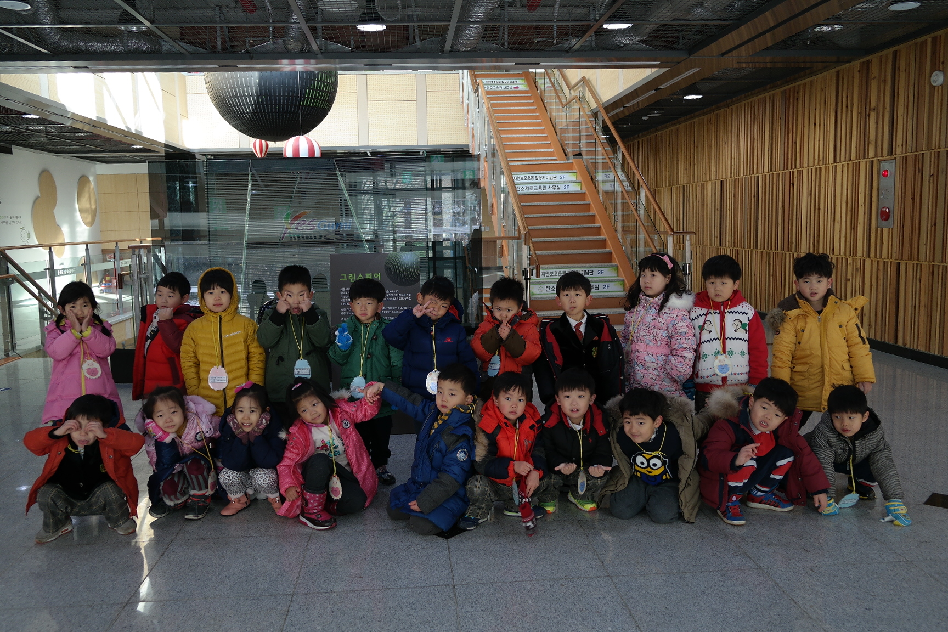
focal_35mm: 30
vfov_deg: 43.6
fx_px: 790
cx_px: 474
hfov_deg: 61.9
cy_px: 316
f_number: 3.5
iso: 200
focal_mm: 20
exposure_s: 1/60
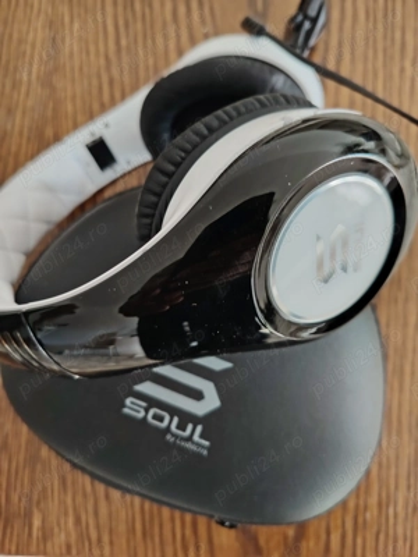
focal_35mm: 24
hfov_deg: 56.8
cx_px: 209
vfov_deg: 71.6
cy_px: 278
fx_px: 386
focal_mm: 5.25
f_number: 1.75
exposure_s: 1/25
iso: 528
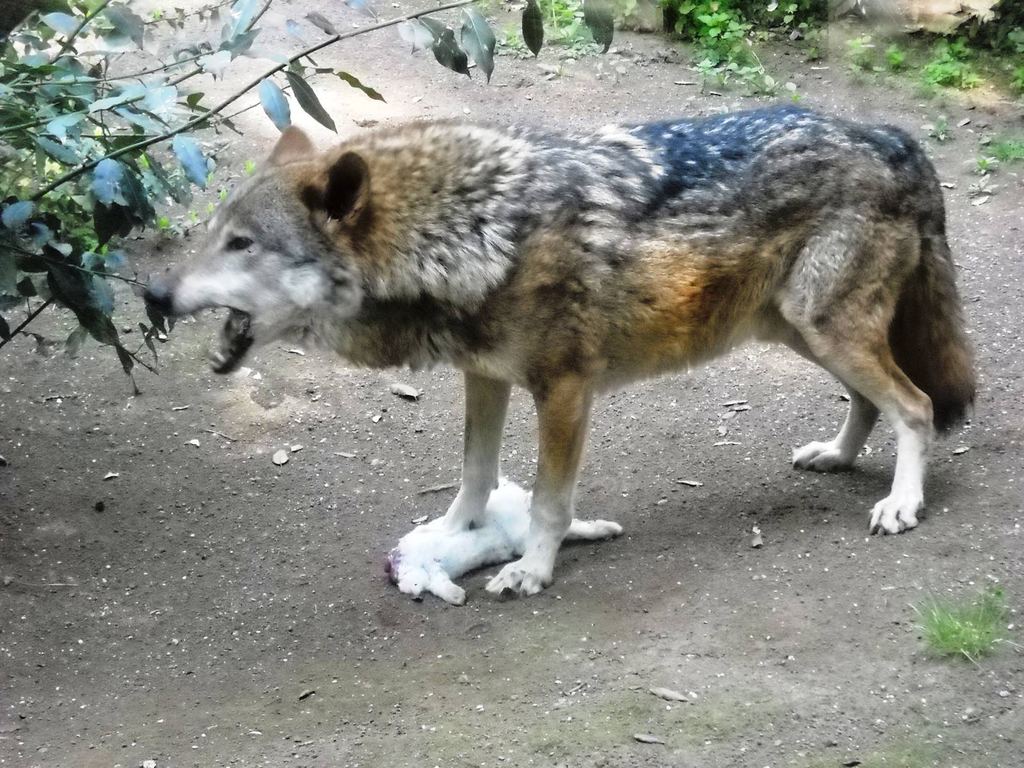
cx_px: 512
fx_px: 3668
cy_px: 384
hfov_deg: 15.9
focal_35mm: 124
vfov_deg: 12.0
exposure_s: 1/74
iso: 800
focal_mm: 20.49
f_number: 6
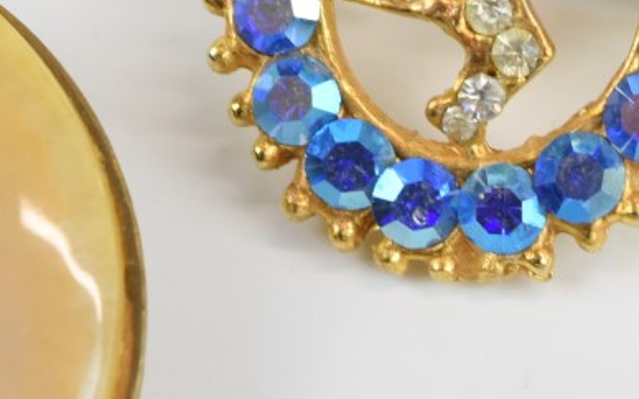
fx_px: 6111
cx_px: 407
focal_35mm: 351
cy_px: -290
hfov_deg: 6.0
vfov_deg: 3.7
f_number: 5.6
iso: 900
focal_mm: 55
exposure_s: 1/125
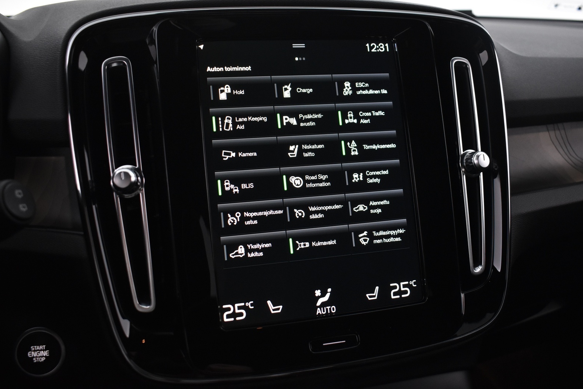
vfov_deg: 38.9
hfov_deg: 55.8
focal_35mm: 34
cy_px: 190
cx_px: 297
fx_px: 551
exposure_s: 1/30
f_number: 3.8
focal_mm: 22
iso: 1600
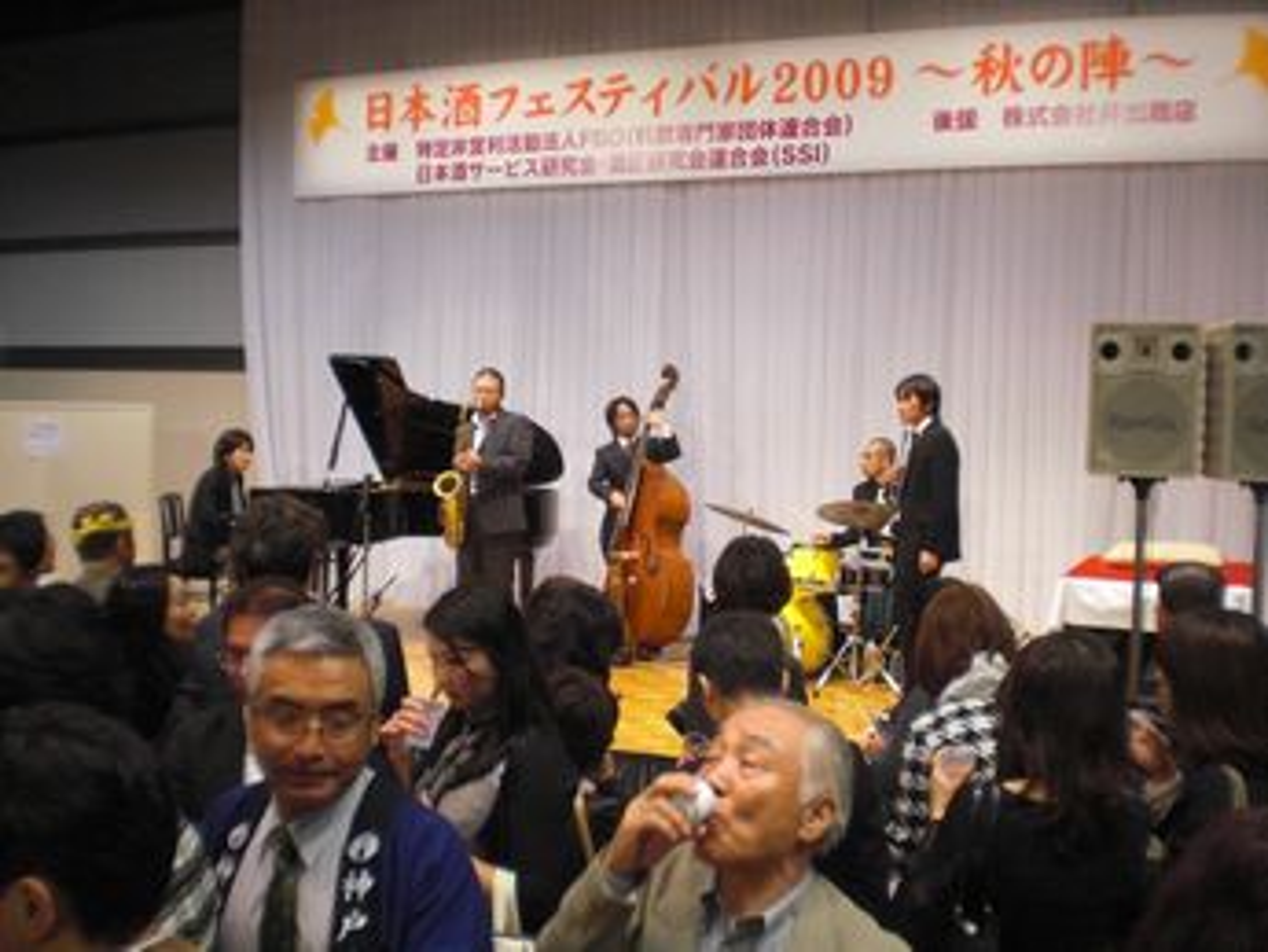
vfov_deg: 37.7
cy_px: 476
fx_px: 1392
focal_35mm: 38
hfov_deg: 49.0
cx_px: 634
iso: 400
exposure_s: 1/80
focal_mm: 6.3
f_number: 3.1
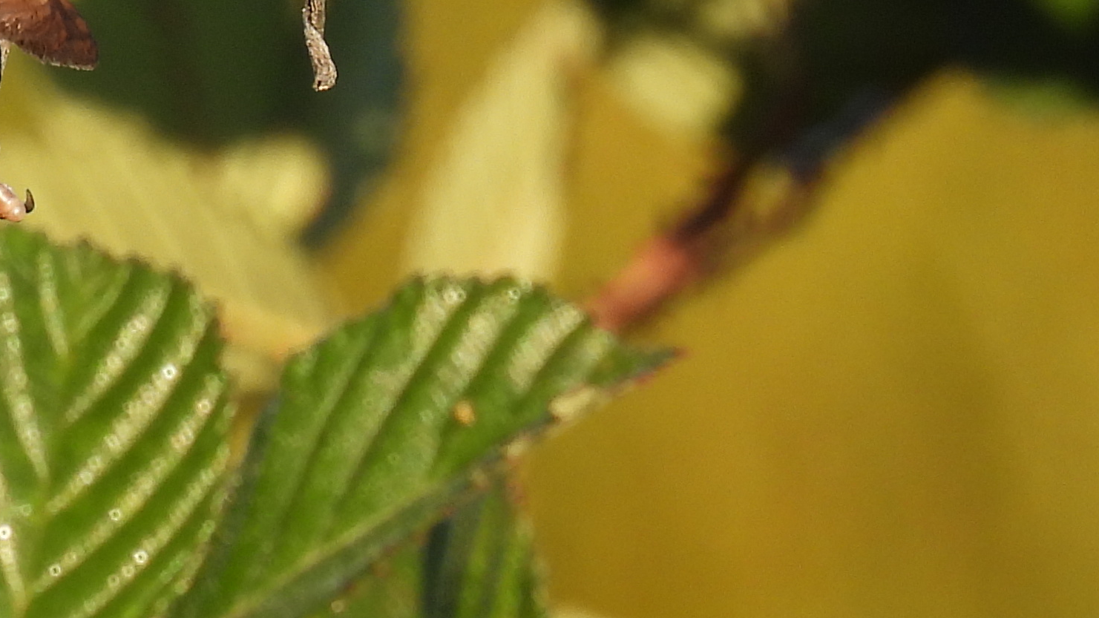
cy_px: 83
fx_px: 118515
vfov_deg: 0.3
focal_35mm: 4067
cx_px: -593
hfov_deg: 0.5
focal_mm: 214
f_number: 6.3
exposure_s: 1/250
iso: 160
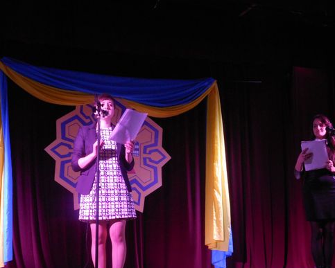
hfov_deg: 31.3
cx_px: 212
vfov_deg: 25.3
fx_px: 595
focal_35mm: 60
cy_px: 179
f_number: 3.8
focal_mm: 7.7
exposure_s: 1/30
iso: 320
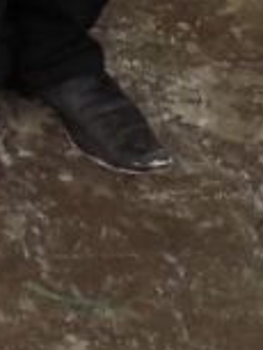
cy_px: -625
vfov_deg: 10.2
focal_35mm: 154
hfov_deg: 8.8
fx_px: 1558
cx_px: -359
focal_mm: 4
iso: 80
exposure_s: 1/125
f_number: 3.1
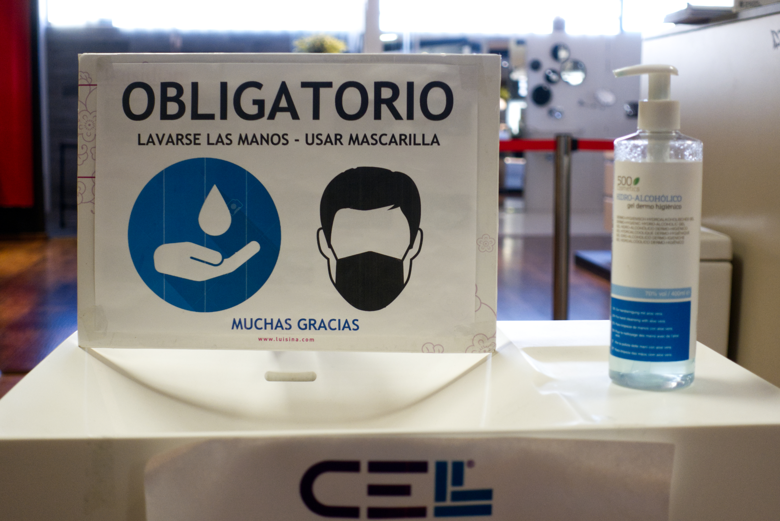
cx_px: 390
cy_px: 260
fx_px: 1214
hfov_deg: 35.6
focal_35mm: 56
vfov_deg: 24.2
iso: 500
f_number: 2.8
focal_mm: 20.6
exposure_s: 1/125
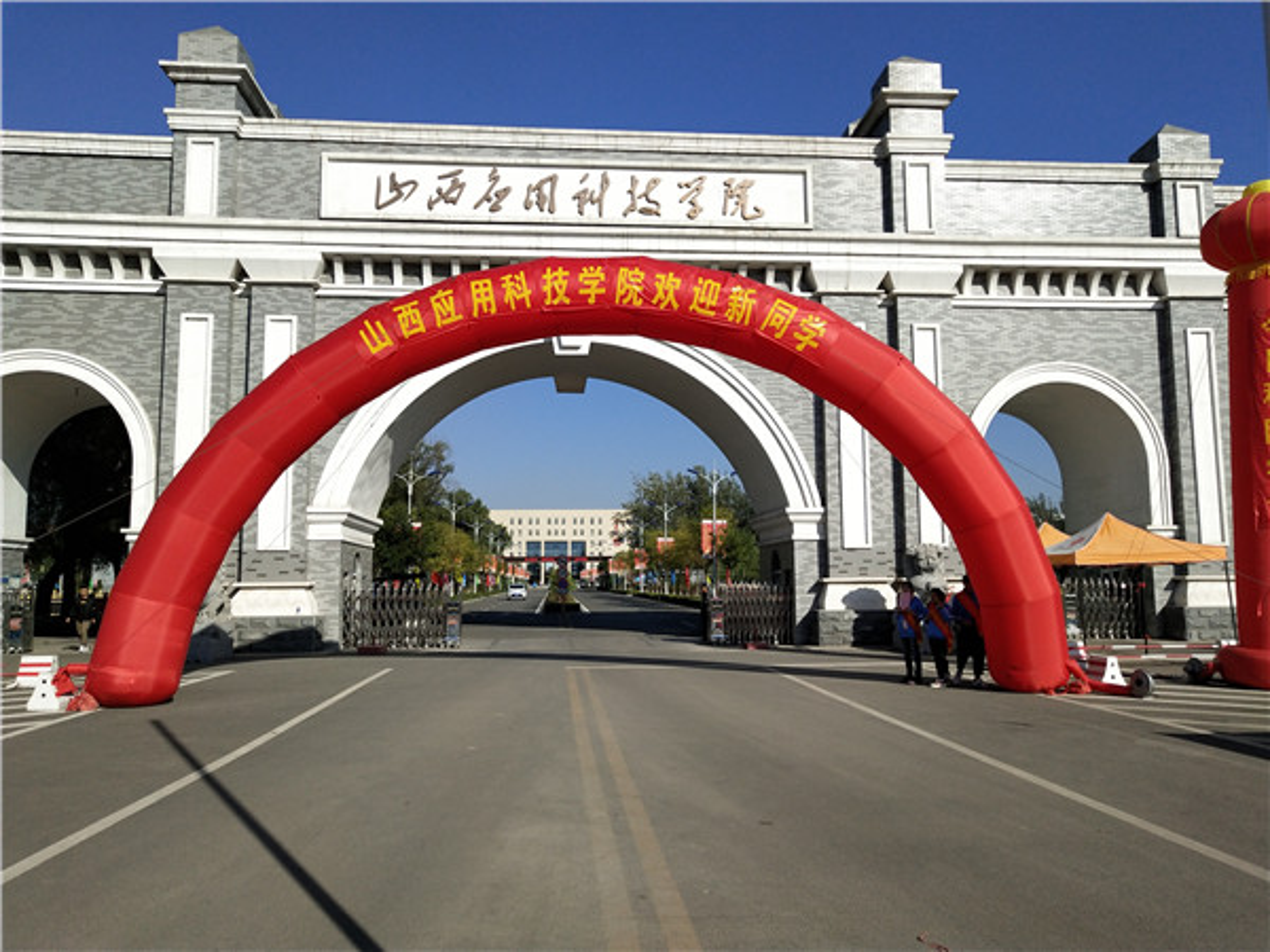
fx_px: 1101
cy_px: 476
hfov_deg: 60.0
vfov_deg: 46.8
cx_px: 635
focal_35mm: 30
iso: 51
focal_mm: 3.95
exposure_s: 1/3998
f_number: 1.8
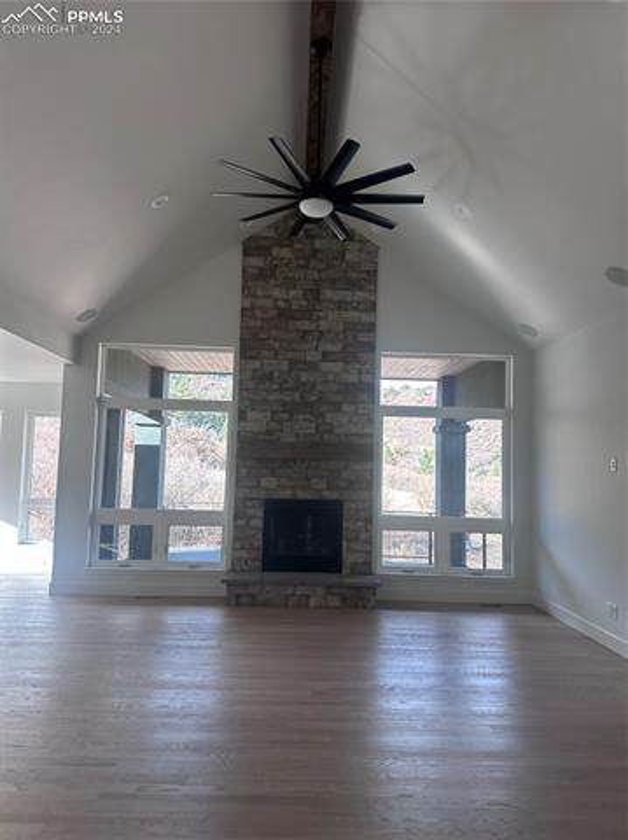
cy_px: 420
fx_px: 582
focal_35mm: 24
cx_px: 314
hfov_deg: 56.7
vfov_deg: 71.7
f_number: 1.78
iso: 100
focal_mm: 6.86
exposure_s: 1/172
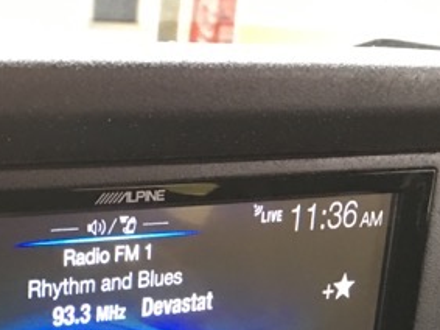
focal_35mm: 82
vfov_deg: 16.8
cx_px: -11
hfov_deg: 22.8
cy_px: 448
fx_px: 1042
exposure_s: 1/15
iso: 100
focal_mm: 4.15
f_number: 2.2
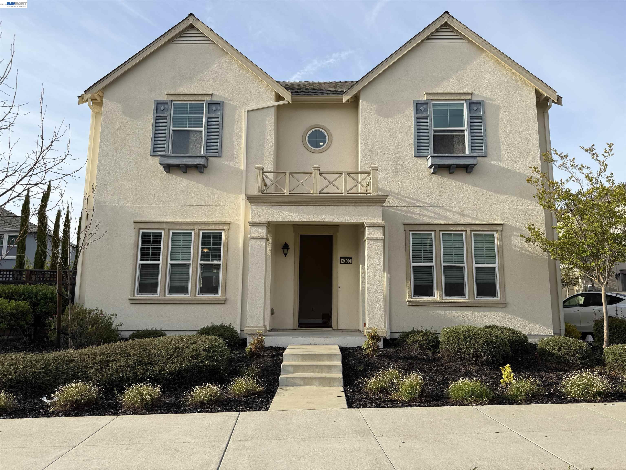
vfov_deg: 56.8
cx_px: 313
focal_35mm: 24
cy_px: 235
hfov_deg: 71.6
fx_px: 434
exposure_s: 1/3021
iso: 80
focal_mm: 6.76
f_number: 1.78
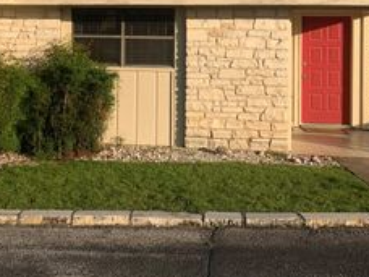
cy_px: 35
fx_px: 608
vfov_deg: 25.0
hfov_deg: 33.3
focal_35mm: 57
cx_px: 110
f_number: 1.8
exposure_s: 1/1812
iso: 25
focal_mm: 4.25
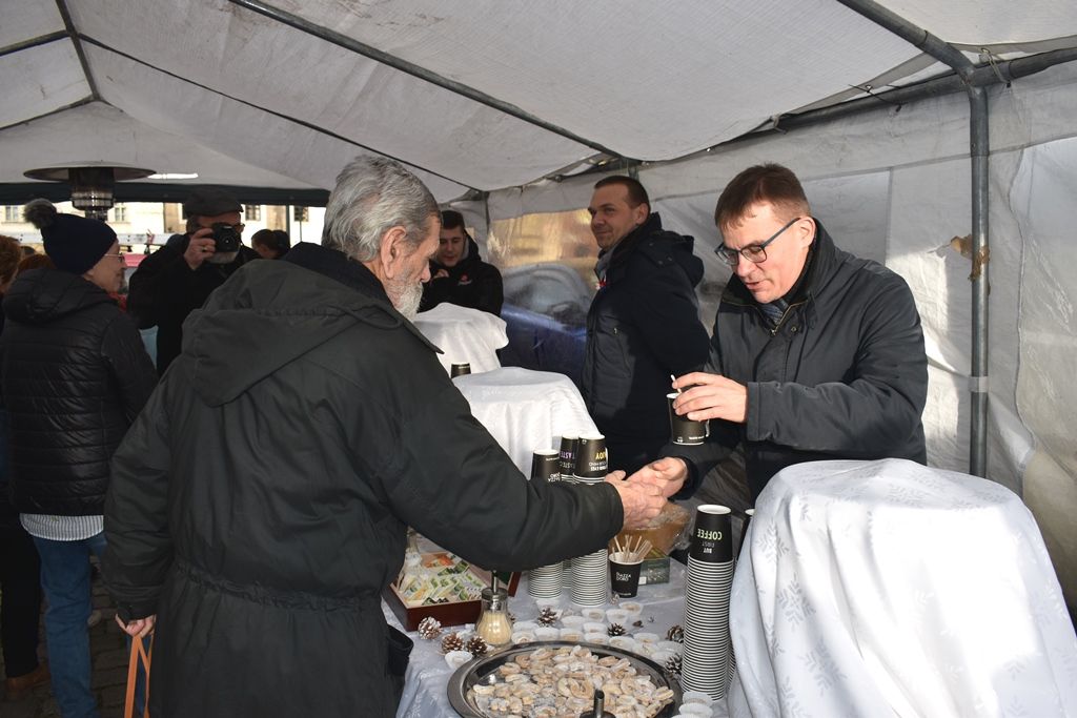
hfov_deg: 59.5
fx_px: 942
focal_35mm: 32
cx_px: 538
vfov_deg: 41.7
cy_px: 359
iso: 100
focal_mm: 21
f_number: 5.6
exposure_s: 1/200
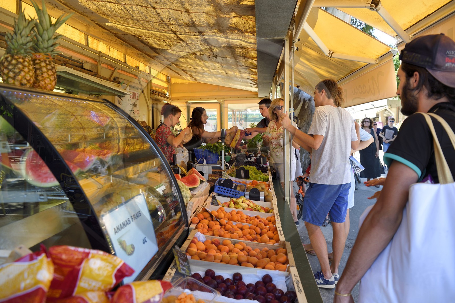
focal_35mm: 24
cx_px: 228
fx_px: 303
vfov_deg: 53.1
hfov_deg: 73.8
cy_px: 152
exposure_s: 1/160
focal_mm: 24
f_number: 4.5
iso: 200
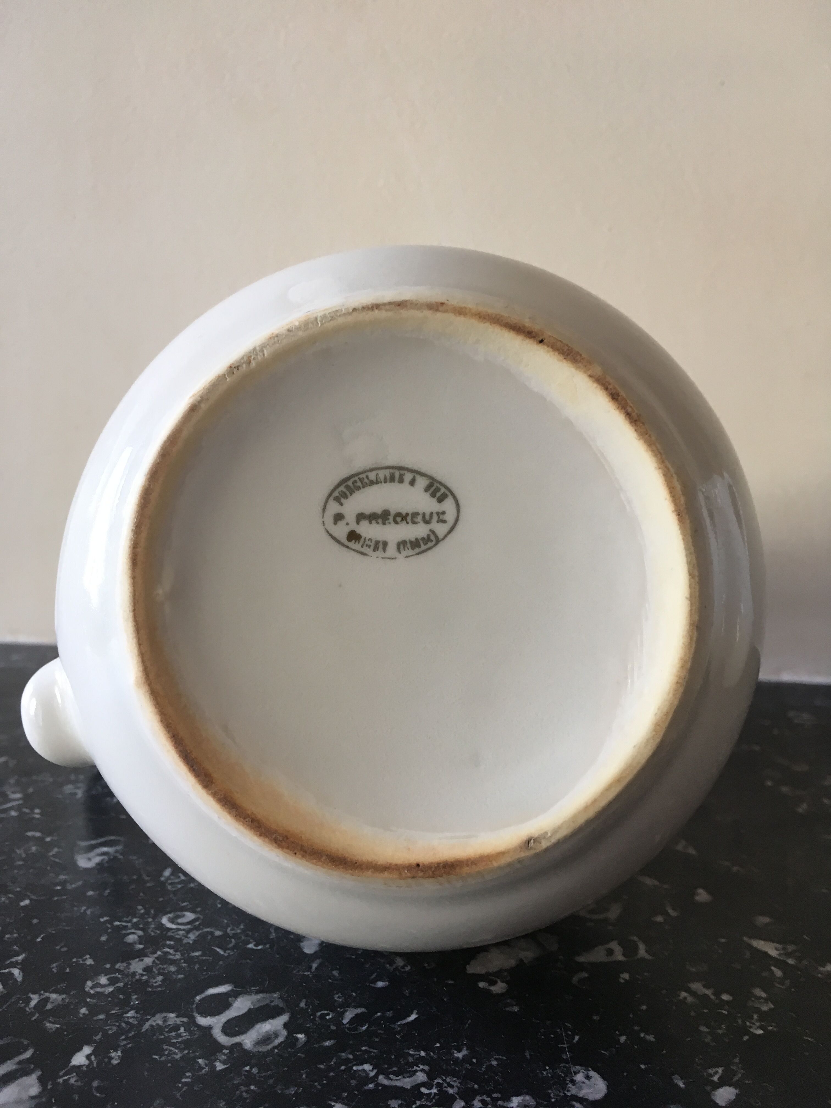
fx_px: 928
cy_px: 554
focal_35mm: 29
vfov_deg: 61.7
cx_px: 416
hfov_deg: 48.2
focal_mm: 4.15
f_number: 2.2
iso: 64
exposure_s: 1/33
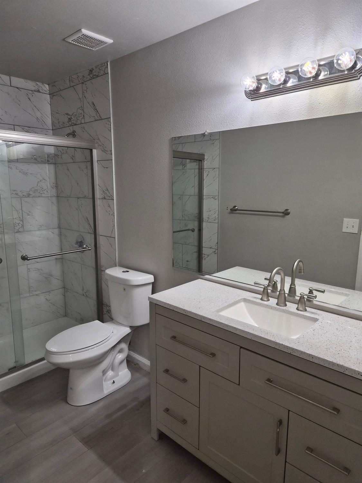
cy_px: 242
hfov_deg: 58.9
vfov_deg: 73.9
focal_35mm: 23
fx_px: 321
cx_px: 181
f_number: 1.8
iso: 250
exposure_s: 1/120
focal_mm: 5.4
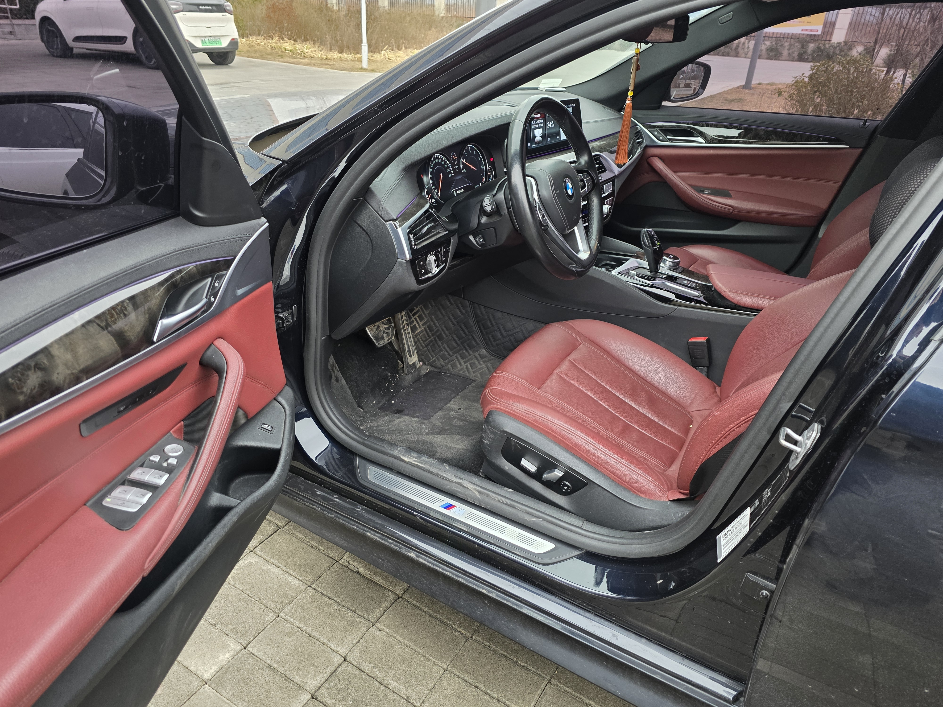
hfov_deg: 73.9
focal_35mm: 23
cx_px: 472
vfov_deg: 58.9
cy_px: 354
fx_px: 627
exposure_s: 1/180
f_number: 1.7
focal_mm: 6.3
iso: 200
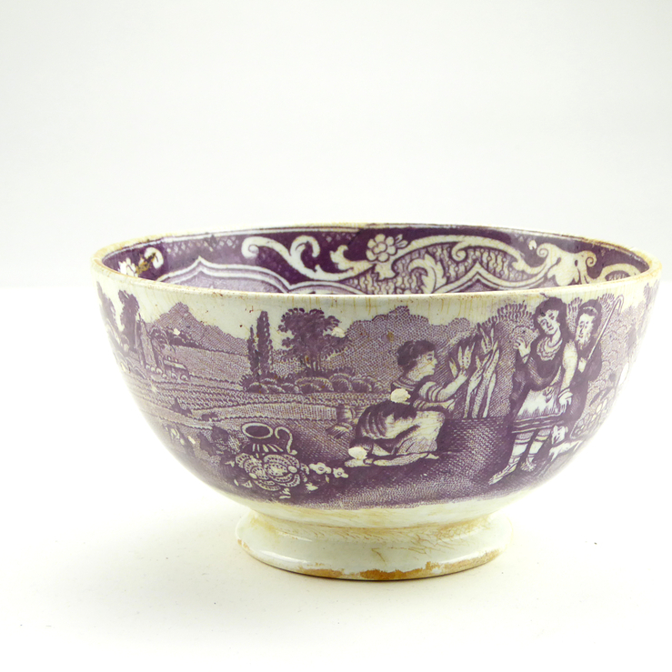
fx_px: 1603
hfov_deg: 23.6
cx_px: 403
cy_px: 337
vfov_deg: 23.7
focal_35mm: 73
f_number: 5.6
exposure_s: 1/40
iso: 200
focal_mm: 10.9
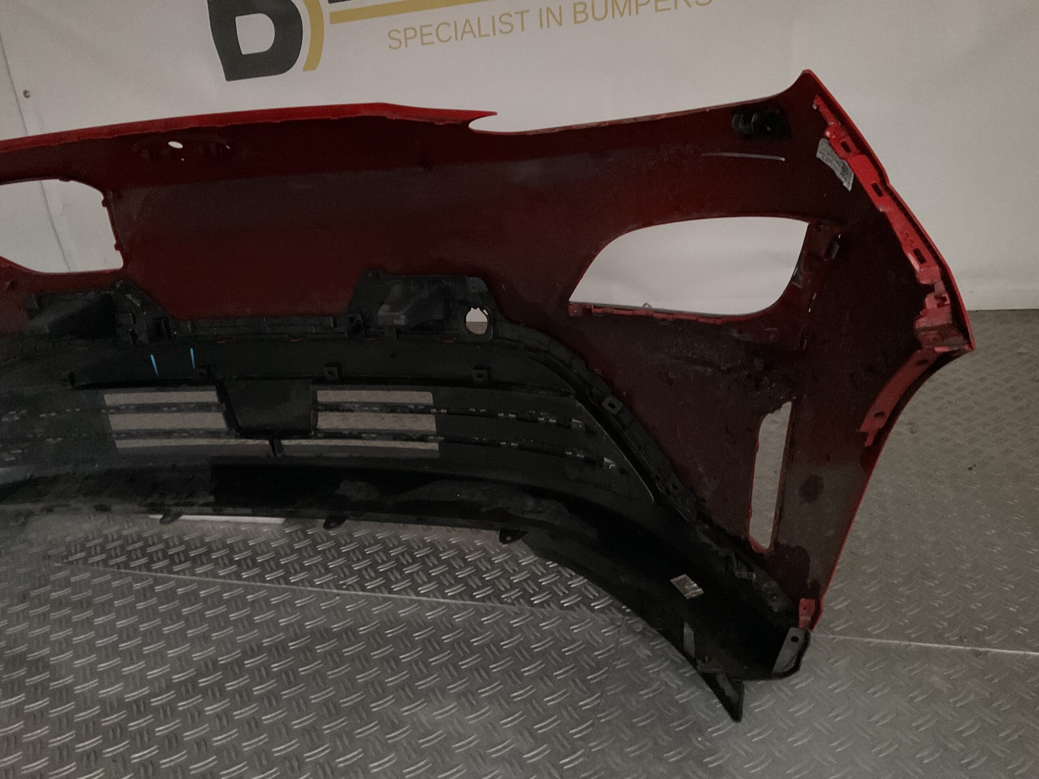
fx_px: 870
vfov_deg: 48.2
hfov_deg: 61.7
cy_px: 390
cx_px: 520
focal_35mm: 29
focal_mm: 3
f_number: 1.8
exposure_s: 1/17
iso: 800
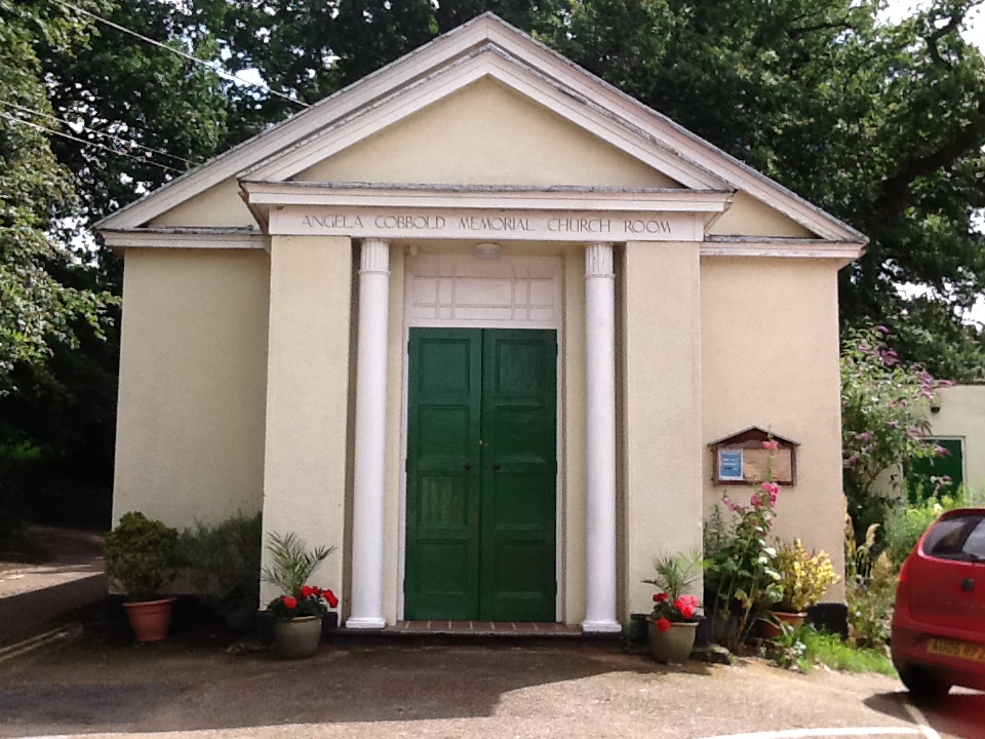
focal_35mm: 44
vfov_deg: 32.9
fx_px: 1252
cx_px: 492
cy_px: 370
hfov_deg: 42.9
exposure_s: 1/810
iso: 40
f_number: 2.4
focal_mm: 2.03
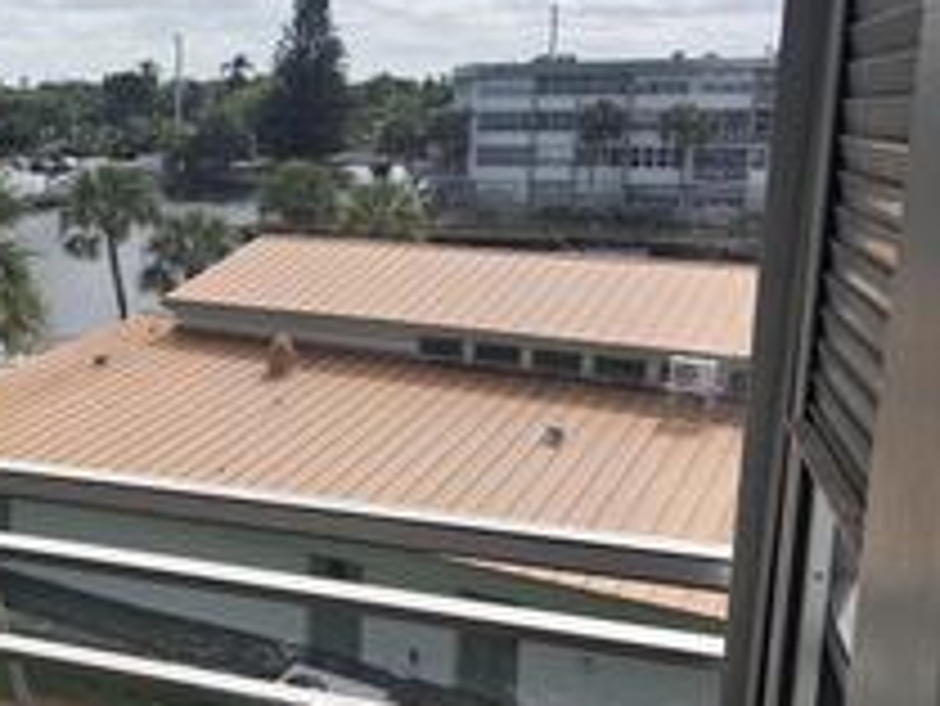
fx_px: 1196
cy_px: 342
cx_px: 45
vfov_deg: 32.9
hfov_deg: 39.0
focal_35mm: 44
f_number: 1.7
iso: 80
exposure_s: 1/2730
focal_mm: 6.3
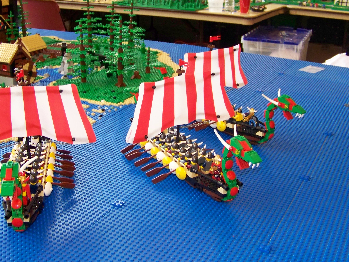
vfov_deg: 31.4
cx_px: 154
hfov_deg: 41.2
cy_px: 102
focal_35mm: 46
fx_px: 464
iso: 200
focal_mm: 5.85
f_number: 2.8
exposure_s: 1/30
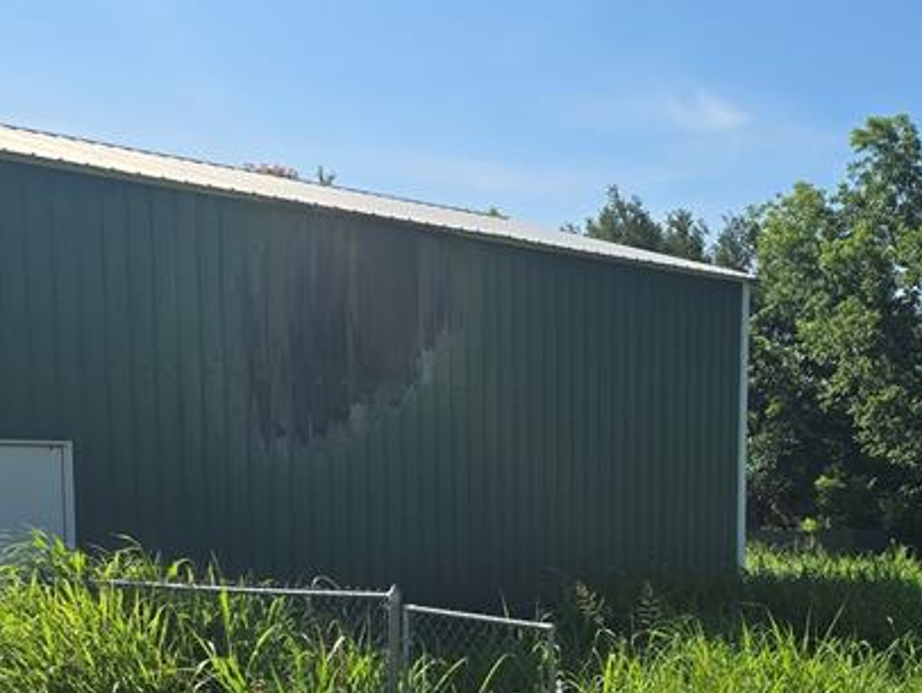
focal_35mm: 58
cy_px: 638
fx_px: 1546
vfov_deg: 24.5
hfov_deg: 32.9
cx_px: 613
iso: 12
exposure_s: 1/942
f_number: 1.7
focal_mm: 6.3
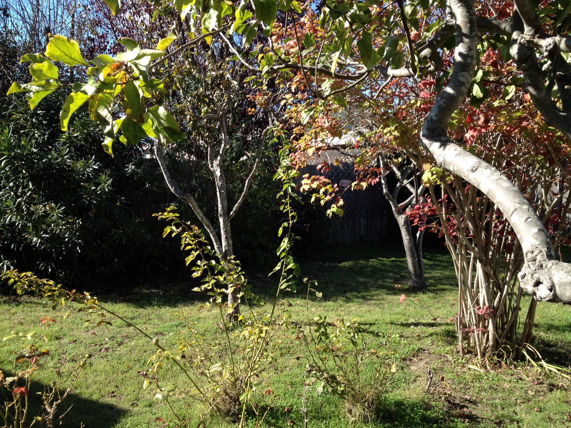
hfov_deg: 52.6
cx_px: 286
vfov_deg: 40.7
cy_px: 214
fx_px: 577
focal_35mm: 35
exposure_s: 1/563
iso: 64
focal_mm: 4.28
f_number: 2.4
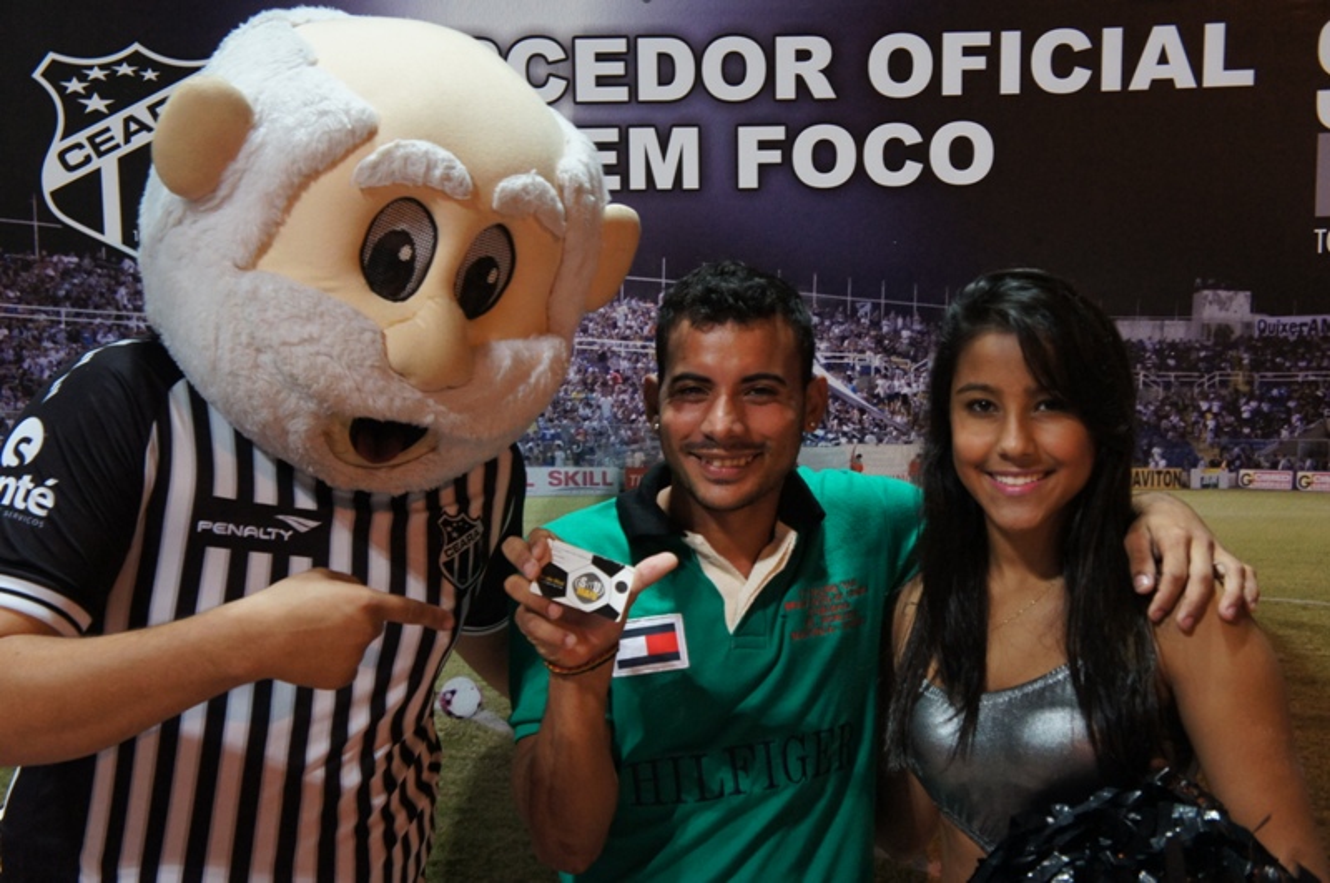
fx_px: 2158
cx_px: 665
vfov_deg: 23.1
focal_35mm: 58
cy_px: 442
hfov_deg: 34.3
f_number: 4.5
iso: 1600
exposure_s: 1/25
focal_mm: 39
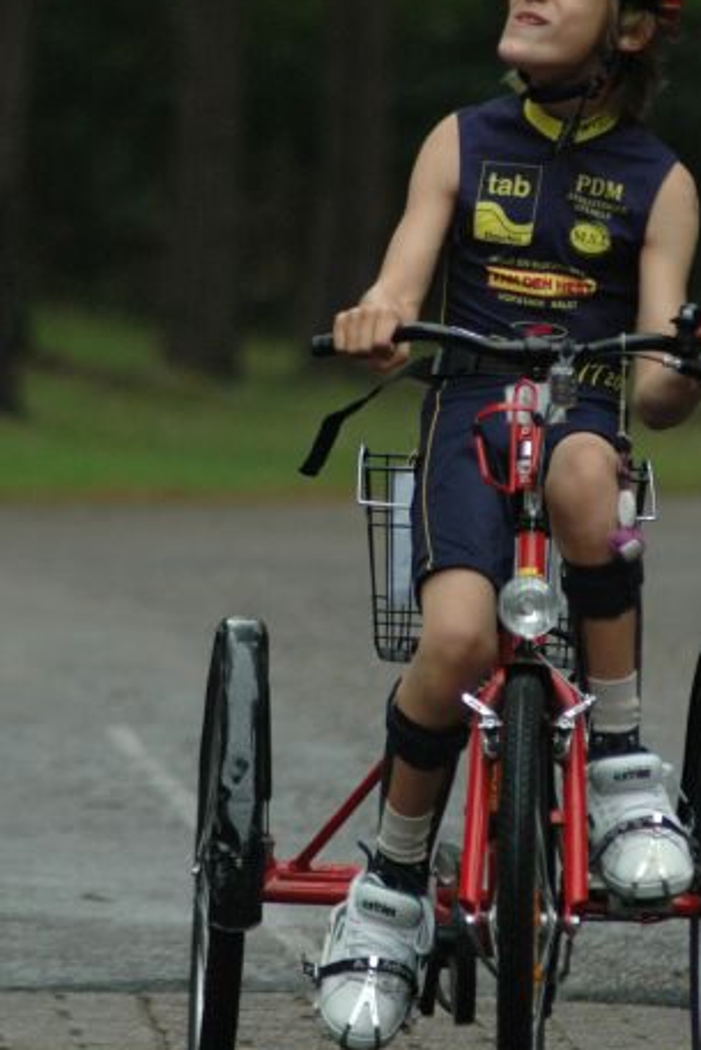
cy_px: 488
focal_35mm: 665
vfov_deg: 3.1
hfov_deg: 2.1
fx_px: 19407
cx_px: 444
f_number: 5.6
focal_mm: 300
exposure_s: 1/400
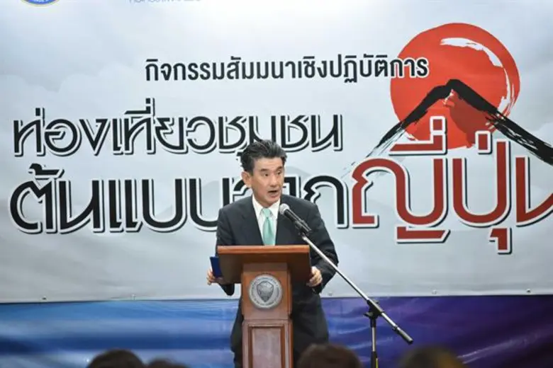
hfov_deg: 10.3
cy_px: 184
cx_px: 276
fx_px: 3072
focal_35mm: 200
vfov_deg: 6.9
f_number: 3.2
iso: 3200
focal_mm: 200
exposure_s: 1/125
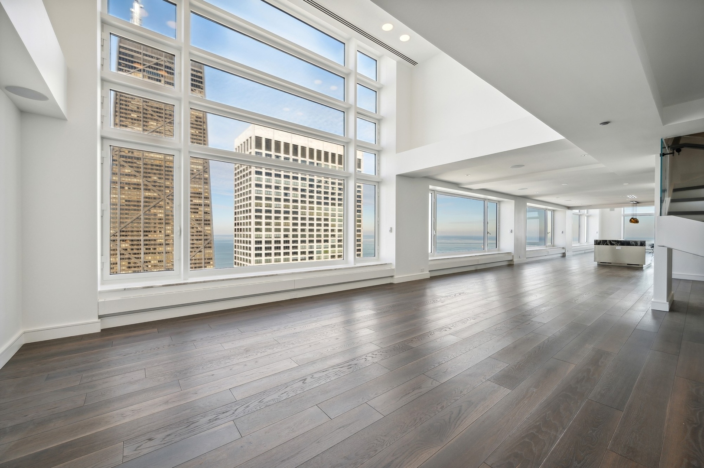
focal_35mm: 14
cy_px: 234
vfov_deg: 81.1
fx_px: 274
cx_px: 352
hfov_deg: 104.3
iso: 400
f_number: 8
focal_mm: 14
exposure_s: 1/125
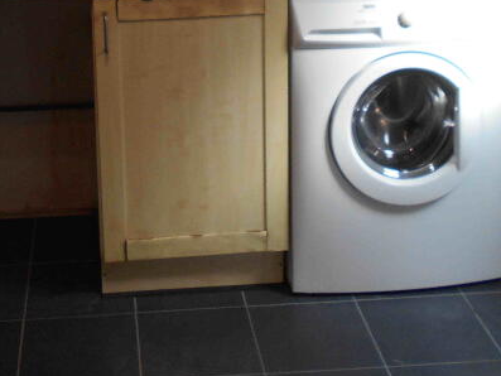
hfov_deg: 28.7
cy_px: -85
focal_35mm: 67
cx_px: 159
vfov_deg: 20.4
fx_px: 970
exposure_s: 1/30
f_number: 3.2
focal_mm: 4.6
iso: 110
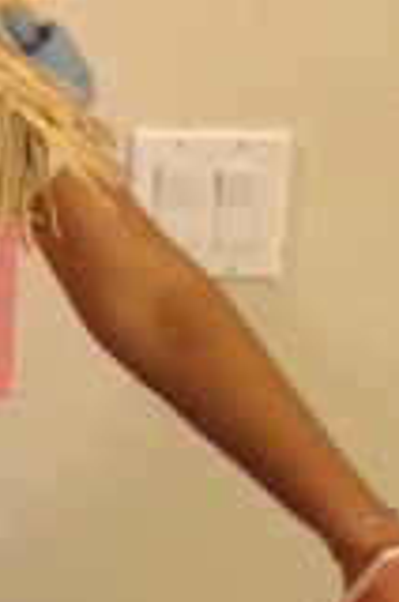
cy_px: 478
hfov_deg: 9.0
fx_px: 2438
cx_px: -275
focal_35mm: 146
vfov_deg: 14.0
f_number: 2.4
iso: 400
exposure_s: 1/20
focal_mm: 4.28
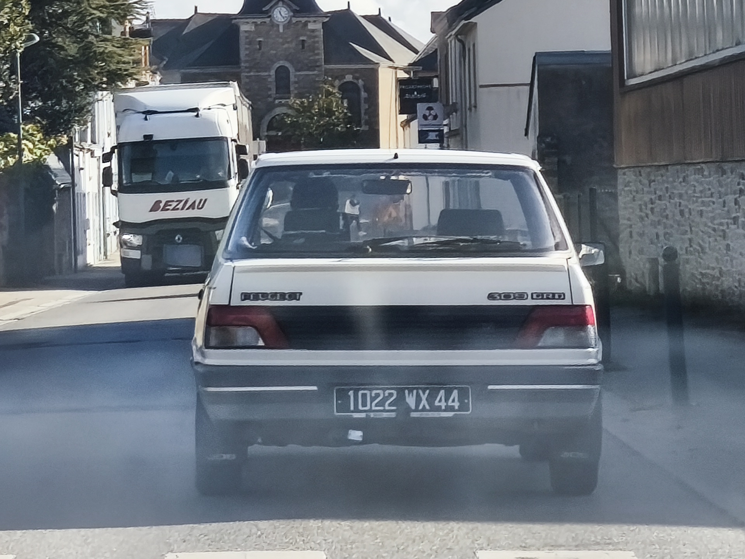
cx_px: 372
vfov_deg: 16.1
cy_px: 280
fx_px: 1980
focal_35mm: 92
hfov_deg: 21.3
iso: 50
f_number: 1.65
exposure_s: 1/774
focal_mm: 6.18
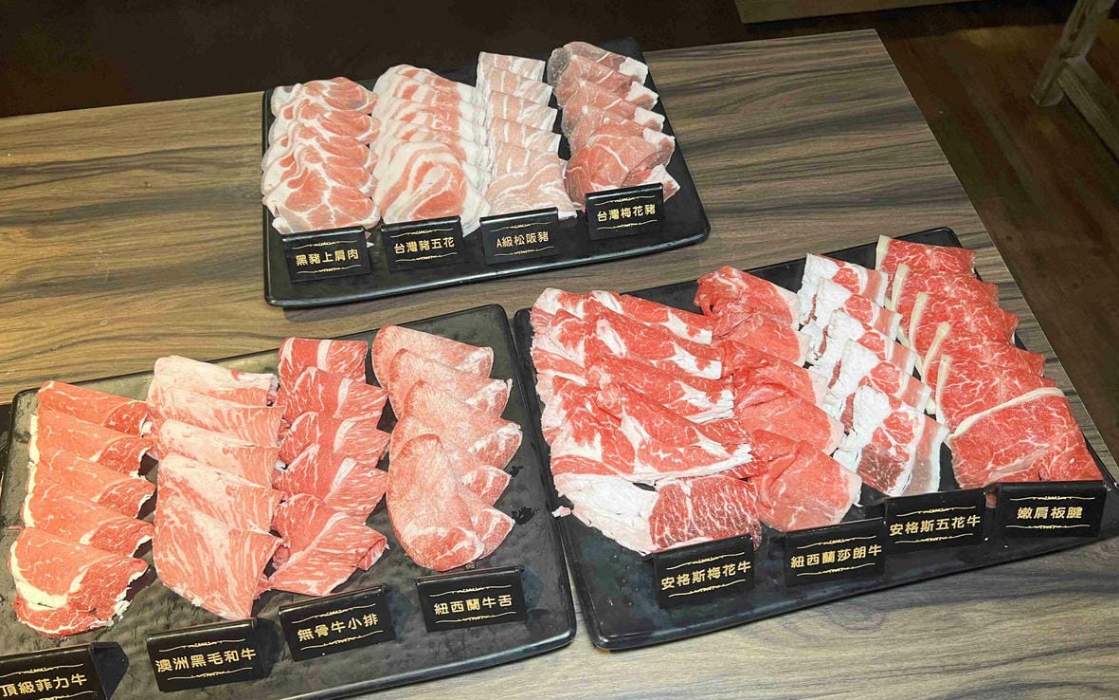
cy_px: 372
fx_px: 854
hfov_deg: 66.5
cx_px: 554
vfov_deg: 44.5
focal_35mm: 28
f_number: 1.5
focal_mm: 5.7
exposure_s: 1/60
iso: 160
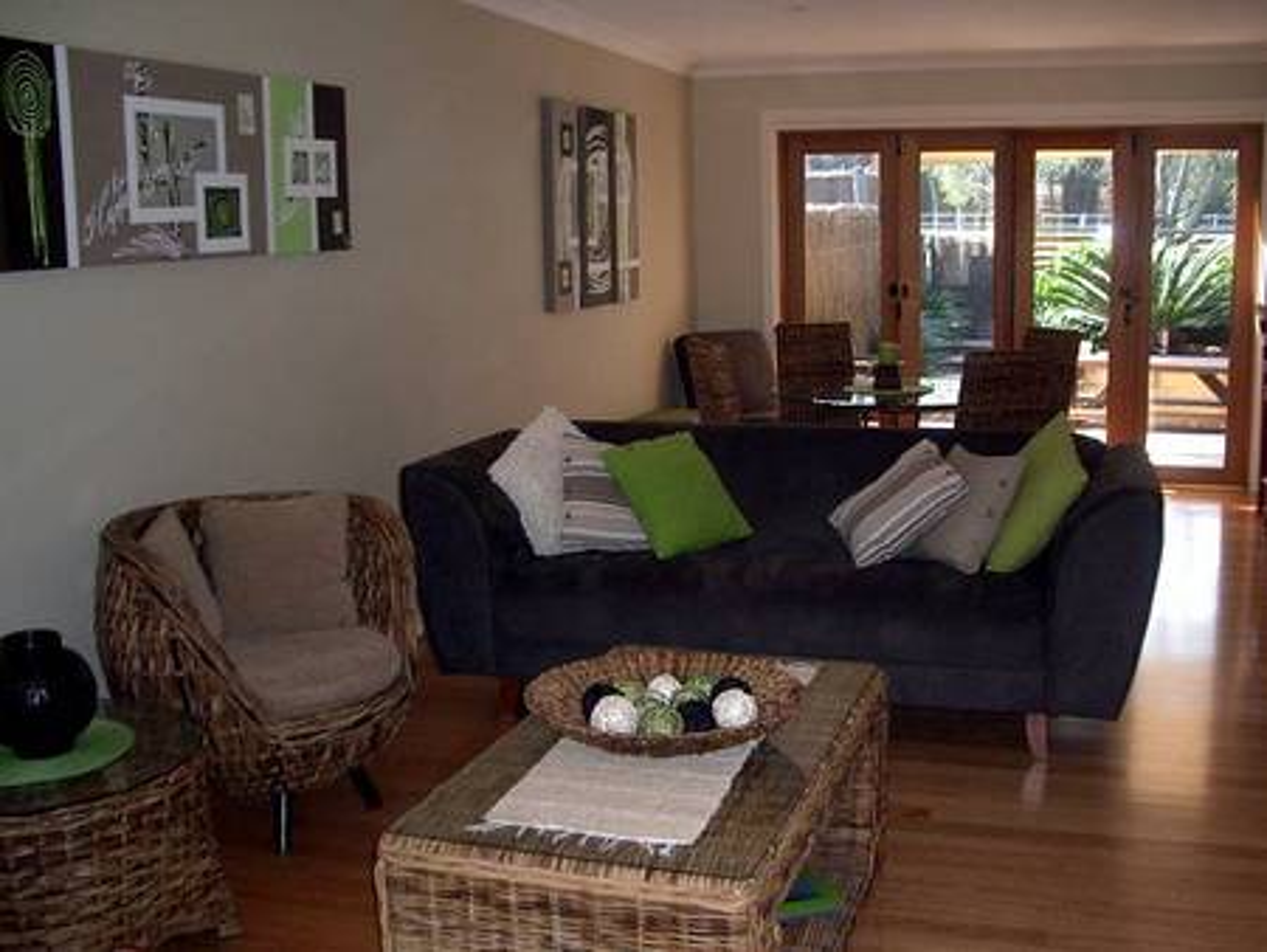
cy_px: 476
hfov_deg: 52.6
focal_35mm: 35
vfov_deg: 40.7
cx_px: 634
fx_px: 1282
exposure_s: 1/40
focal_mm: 5.8
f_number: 2.6
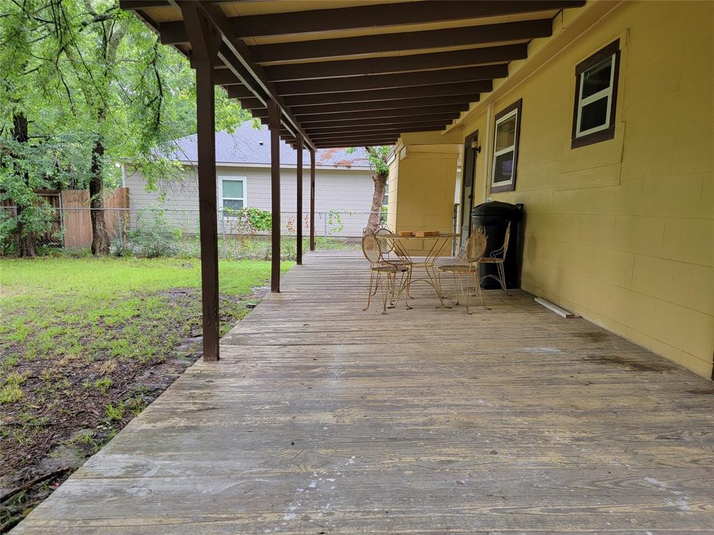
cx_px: 357
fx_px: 495
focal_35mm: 24
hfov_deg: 71.6
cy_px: 268
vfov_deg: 56.8
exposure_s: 1/120
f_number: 1.8
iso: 80
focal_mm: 6.7
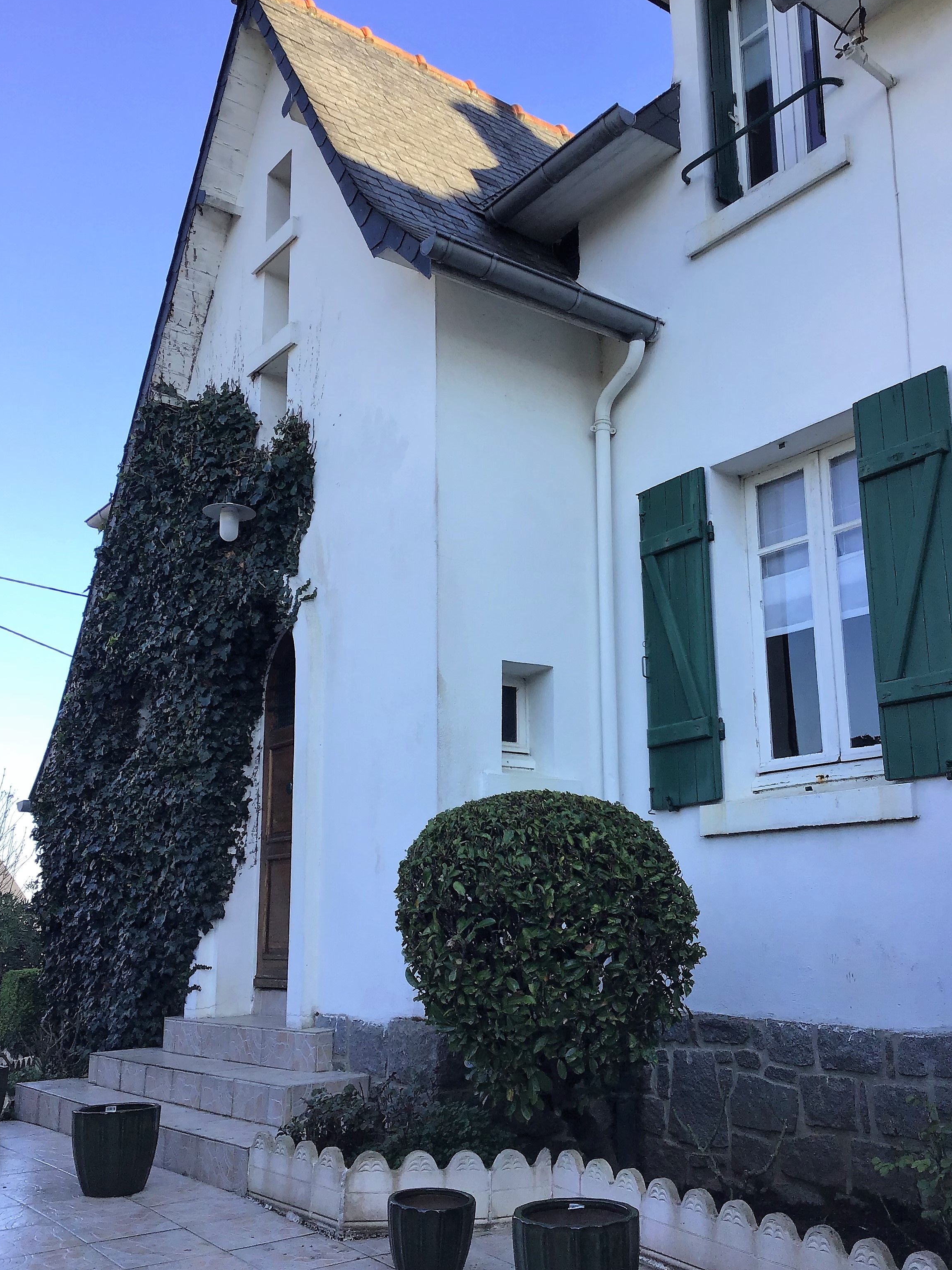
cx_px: 497
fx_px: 1210
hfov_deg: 42.9
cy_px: 650
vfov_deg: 55.3
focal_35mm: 33
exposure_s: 1/367
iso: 25
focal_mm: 3.3
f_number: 2.4
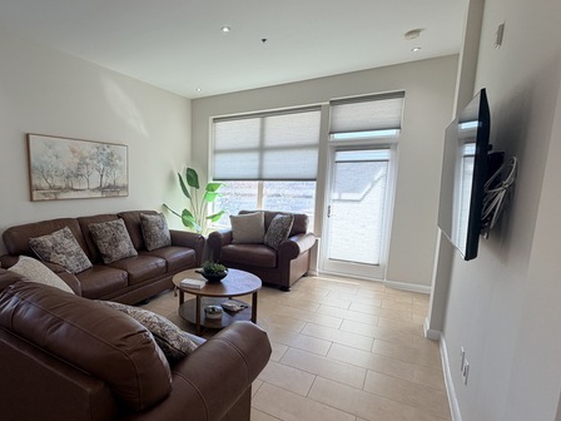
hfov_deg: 79.2
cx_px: 189
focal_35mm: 20
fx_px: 324
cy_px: 229
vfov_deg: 65.8
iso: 64
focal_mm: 2.22
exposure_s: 1/120
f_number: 2.2
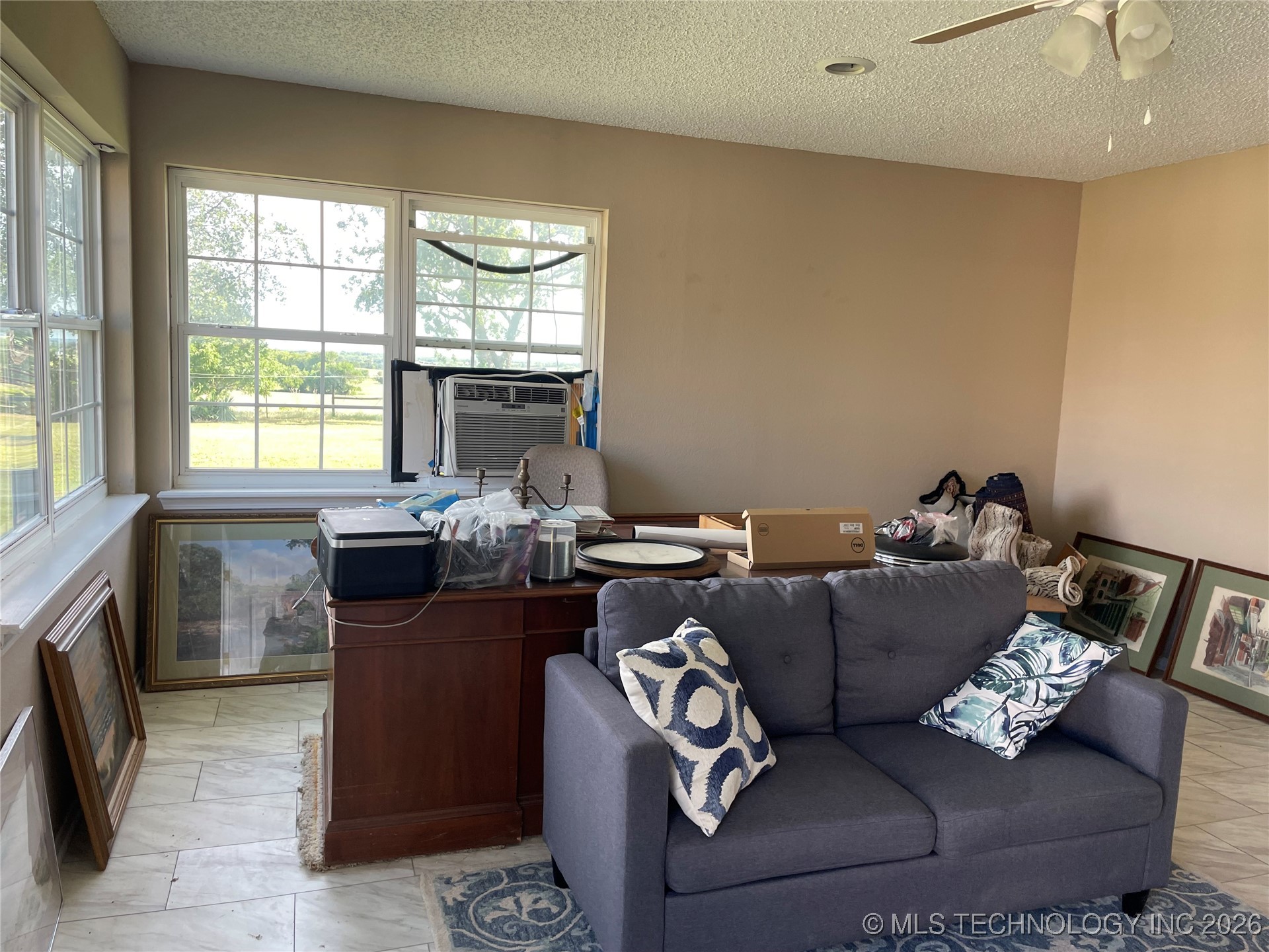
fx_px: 953
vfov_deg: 53.1
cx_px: 634
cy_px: 476
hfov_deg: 67.3
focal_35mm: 26
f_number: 1.6
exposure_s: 1/121
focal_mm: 4.2
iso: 64
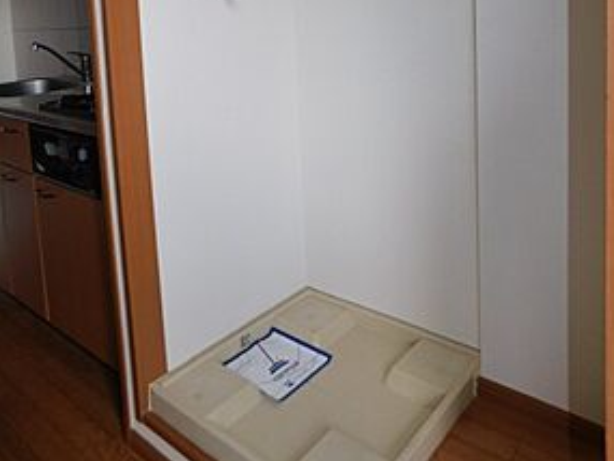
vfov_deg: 42.0
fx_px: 550
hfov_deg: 58.3
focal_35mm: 31
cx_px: 308
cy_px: 52
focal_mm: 4
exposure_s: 1/60
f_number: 3
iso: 125
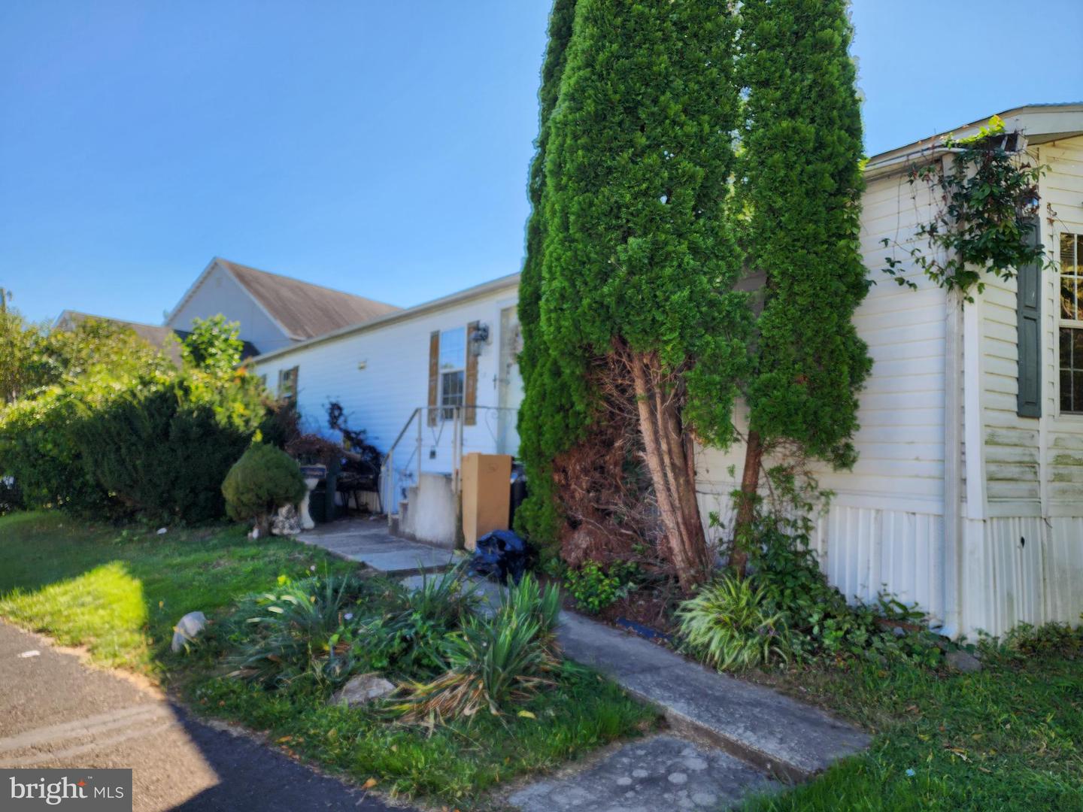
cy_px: 406
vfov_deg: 58.9
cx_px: 542
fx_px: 720
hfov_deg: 73.9
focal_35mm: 23
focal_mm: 6.4
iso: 12
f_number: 1.8
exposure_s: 1/403
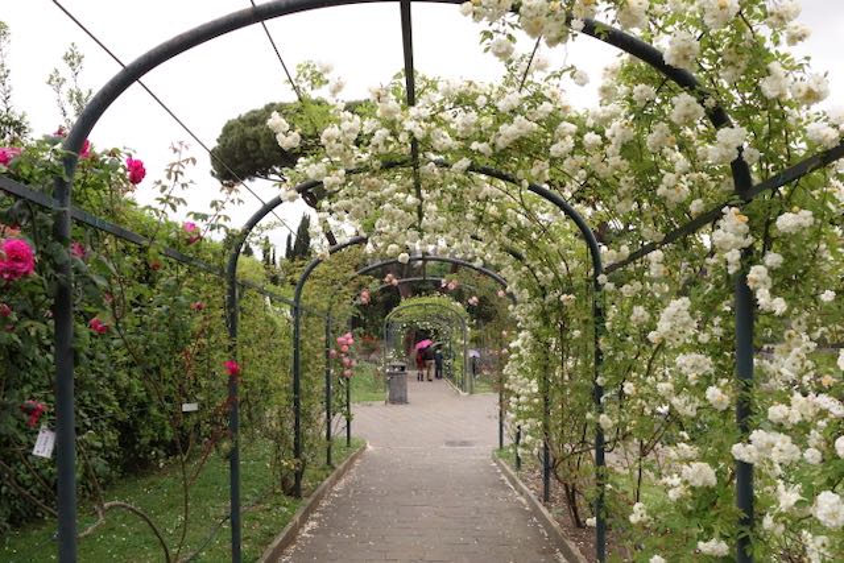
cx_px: 422
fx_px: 797
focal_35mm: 34
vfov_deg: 38.9
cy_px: 282
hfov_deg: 55.8
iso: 800
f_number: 5.6
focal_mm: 12.62
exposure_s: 1/320
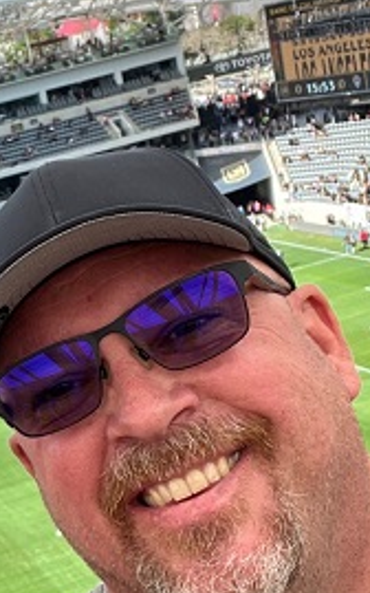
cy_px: 313
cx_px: -134
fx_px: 1178
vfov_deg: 28.2
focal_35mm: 73
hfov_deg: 16.7
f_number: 2.2
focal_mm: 2.71
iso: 32
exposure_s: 1/238
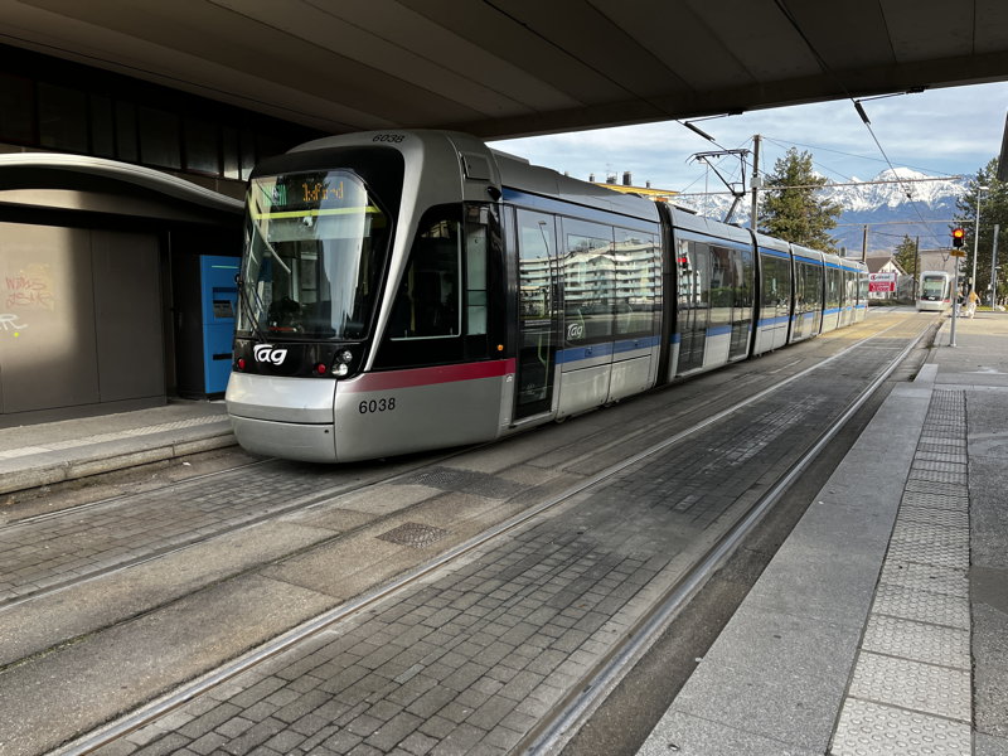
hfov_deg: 67.3
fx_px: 757
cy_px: 378
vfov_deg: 53.1
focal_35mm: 26
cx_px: 504
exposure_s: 1/461
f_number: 1.6
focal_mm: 5.1
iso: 50
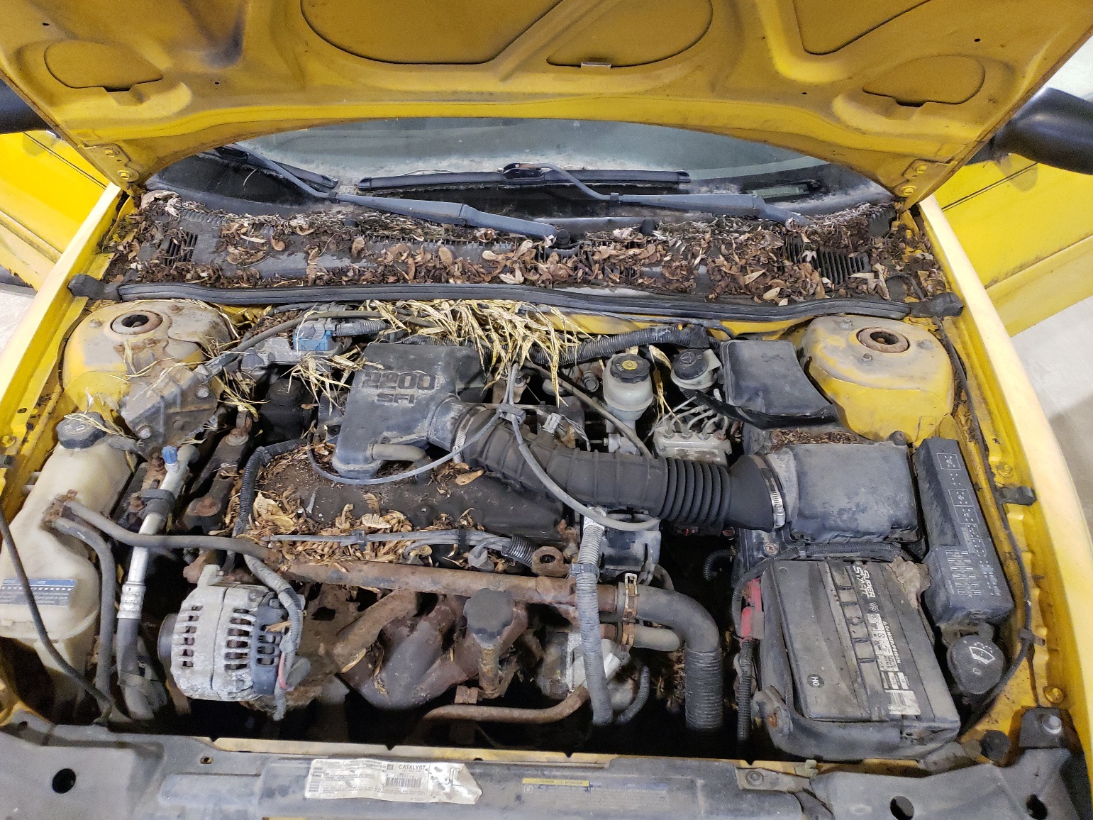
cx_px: 528
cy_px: 395
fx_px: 853
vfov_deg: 51.3
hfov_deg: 65.3
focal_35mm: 27
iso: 458
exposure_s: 1/30
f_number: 1.5
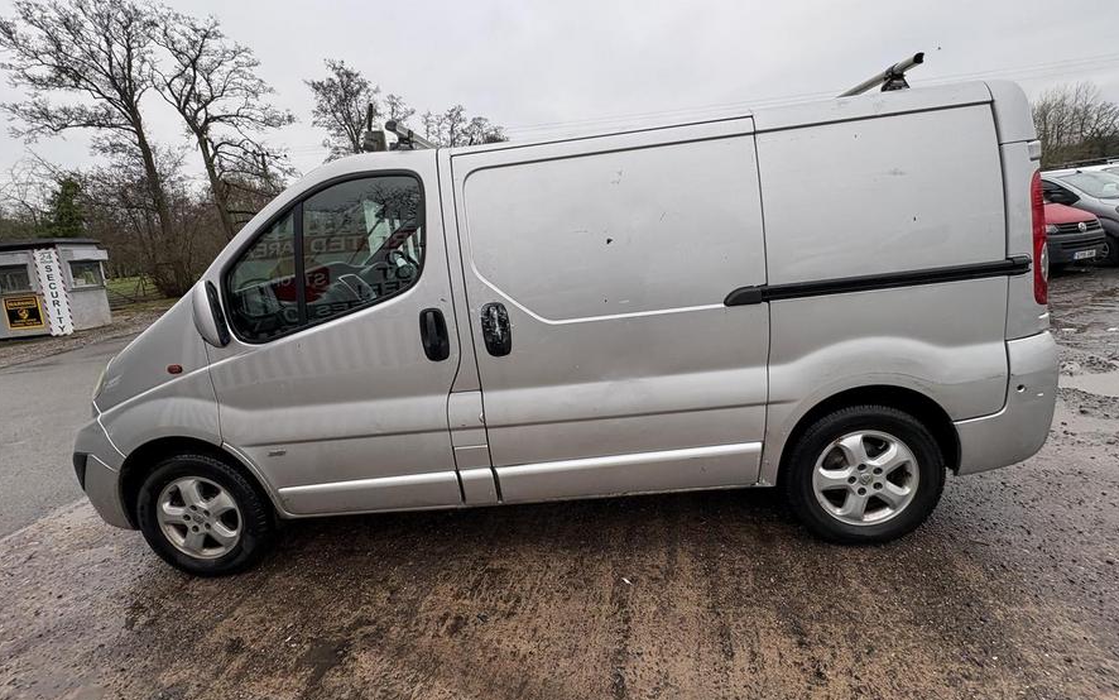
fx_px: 458
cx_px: 558
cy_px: 303
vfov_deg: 74.4
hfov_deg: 101.5
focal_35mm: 15
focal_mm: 2.22
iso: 40
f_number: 2.2
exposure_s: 1/216
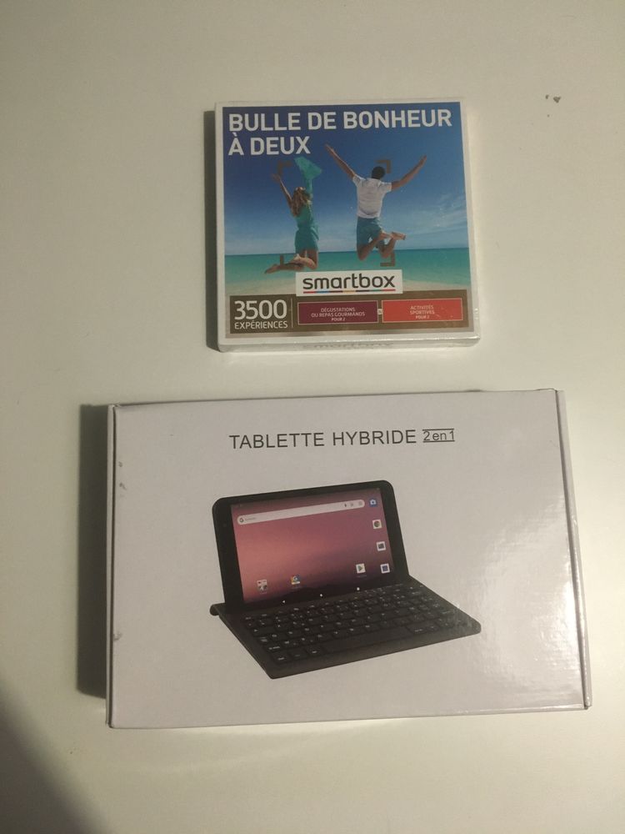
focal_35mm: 29
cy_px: 417
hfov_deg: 48.2
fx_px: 698
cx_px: 312
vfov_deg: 61.7
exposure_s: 1/33
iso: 200
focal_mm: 4.15
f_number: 2.2
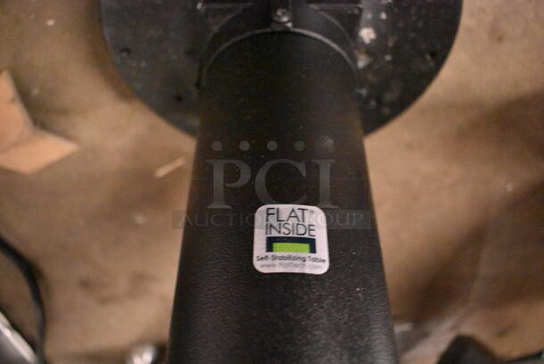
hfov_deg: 67.3
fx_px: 408
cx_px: 272
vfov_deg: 48.0
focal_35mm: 27
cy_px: 182
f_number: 3.5
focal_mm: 18
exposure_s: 1/125
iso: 14400
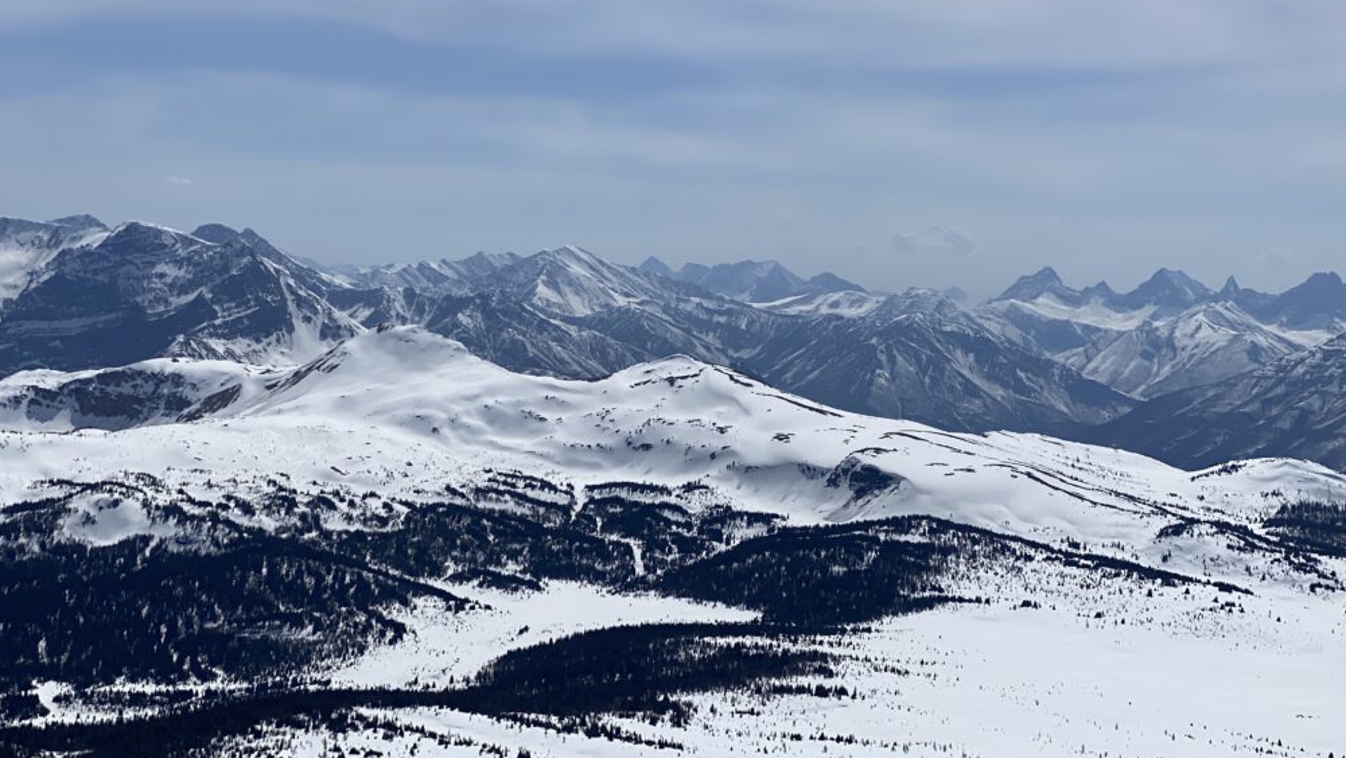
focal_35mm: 58
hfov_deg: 36.0
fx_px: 2070
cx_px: 684
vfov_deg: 20.7
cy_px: 264
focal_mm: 6
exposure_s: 1/7937
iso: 20
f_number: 2
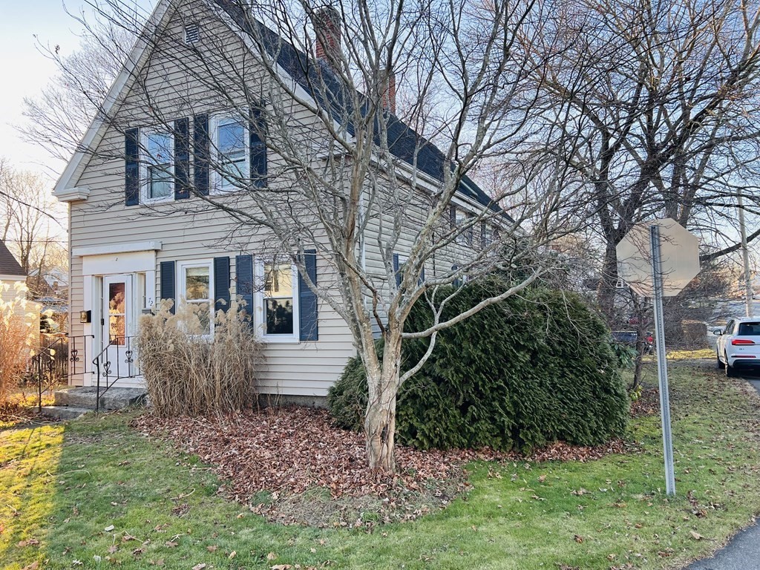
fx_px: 571
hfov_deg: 67.3
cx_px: 380
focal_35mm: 26
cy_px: 285
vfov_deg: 53.1
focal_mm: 5.7
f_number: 1.5
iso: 50
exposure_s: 1/308
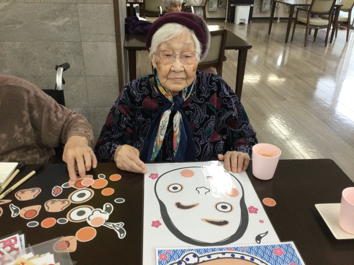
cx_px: 177
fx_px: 317
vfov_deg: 45.4
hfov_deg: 58.4
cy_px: 132
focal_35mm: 31
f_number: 2.4
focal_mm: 3.3
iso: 40
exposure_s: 1/30
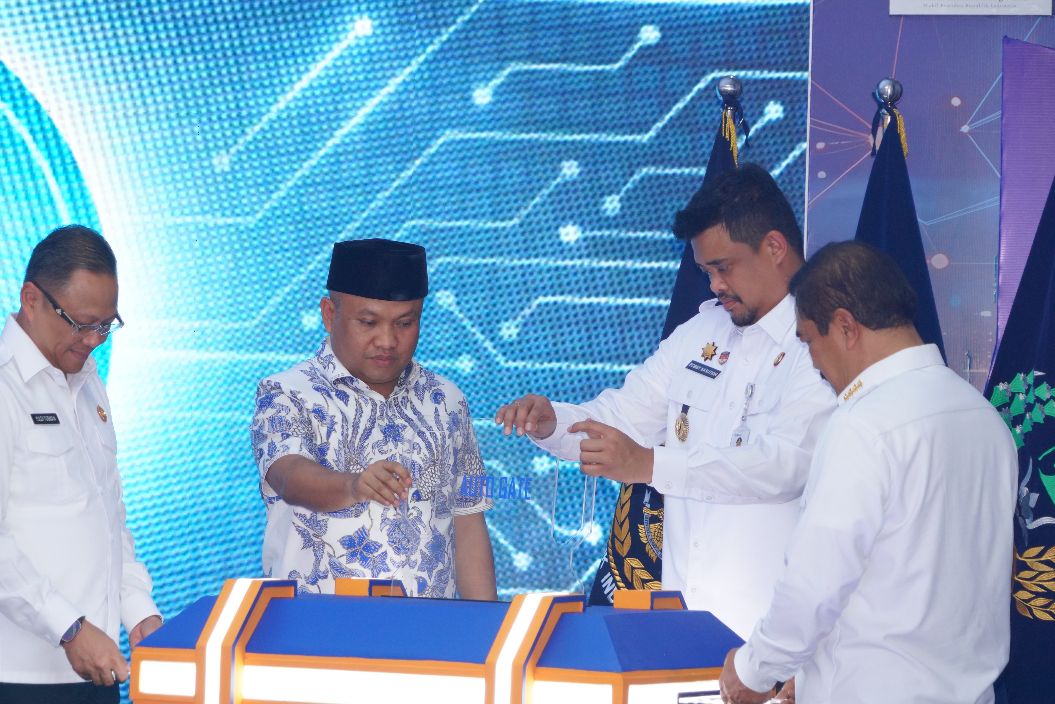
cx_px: 420
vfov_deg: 7.3
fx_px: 5540
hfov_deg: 10.9
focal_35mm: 189
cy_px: 457
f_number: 6.3
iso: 2000
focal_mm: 139
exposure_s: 1/160
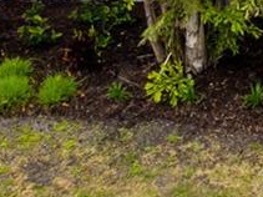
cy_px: -375
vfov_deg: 7.3
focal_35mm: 182
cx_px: 566
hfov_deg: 9.9
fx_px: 1382
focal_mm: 12.29
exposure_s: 1/640
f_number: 2.8
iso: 110
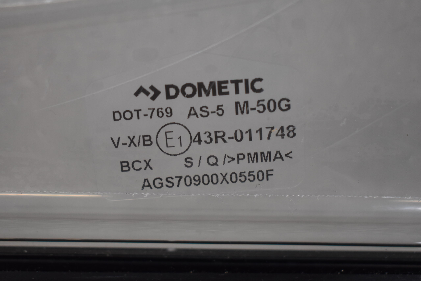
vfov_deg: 22.6
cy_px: 140
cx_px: 210
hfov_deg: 33.4
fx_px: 702
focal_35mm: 60
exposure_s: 1/200
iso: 800
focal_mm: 40
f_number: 4.8
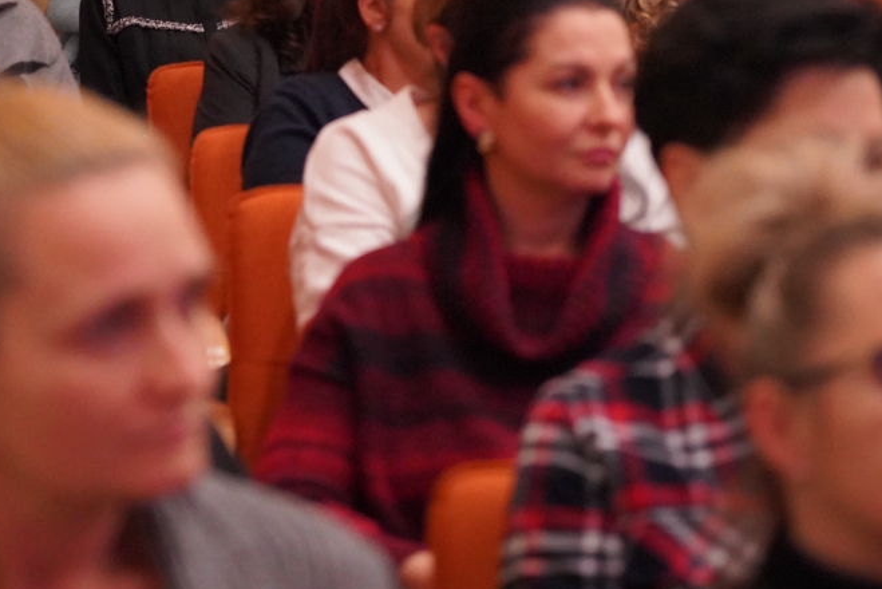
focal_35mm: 207
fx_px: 5073
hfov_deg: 9.9
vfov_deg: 6.6
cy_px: 64
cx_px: 339
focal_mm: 105
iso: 12800
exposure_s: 1/125
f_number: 4
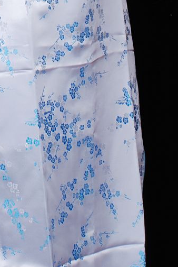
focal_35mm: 209
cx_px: -71
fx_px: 1546
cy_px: -153
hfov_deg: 6.5
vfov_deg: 9.5
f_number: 10
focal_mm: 44
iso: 100
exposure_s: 1/8
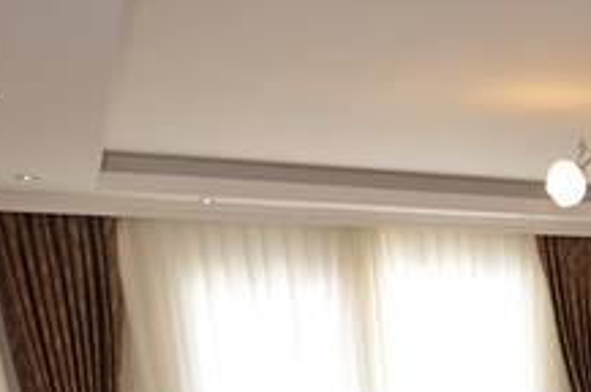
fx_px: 820
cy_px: 648
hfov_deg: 36.1
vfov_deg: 21.0
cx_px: 576
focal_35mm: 50
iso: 400
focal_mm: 10
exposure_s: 1/100
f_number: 4
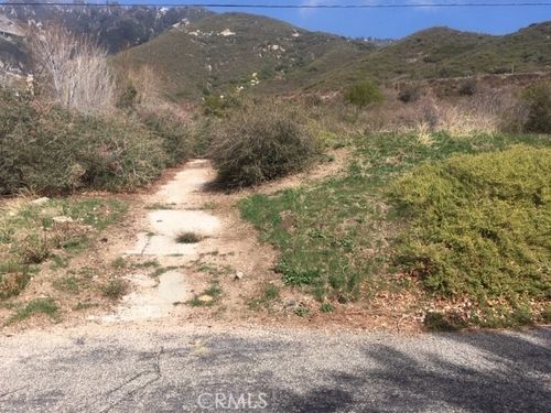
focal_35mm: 29
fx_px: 462
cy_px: 206
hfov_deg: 61.7
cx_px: 276
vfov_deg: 48.2
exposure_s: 1/1637
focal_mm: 4.15
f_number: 2.2
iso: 25
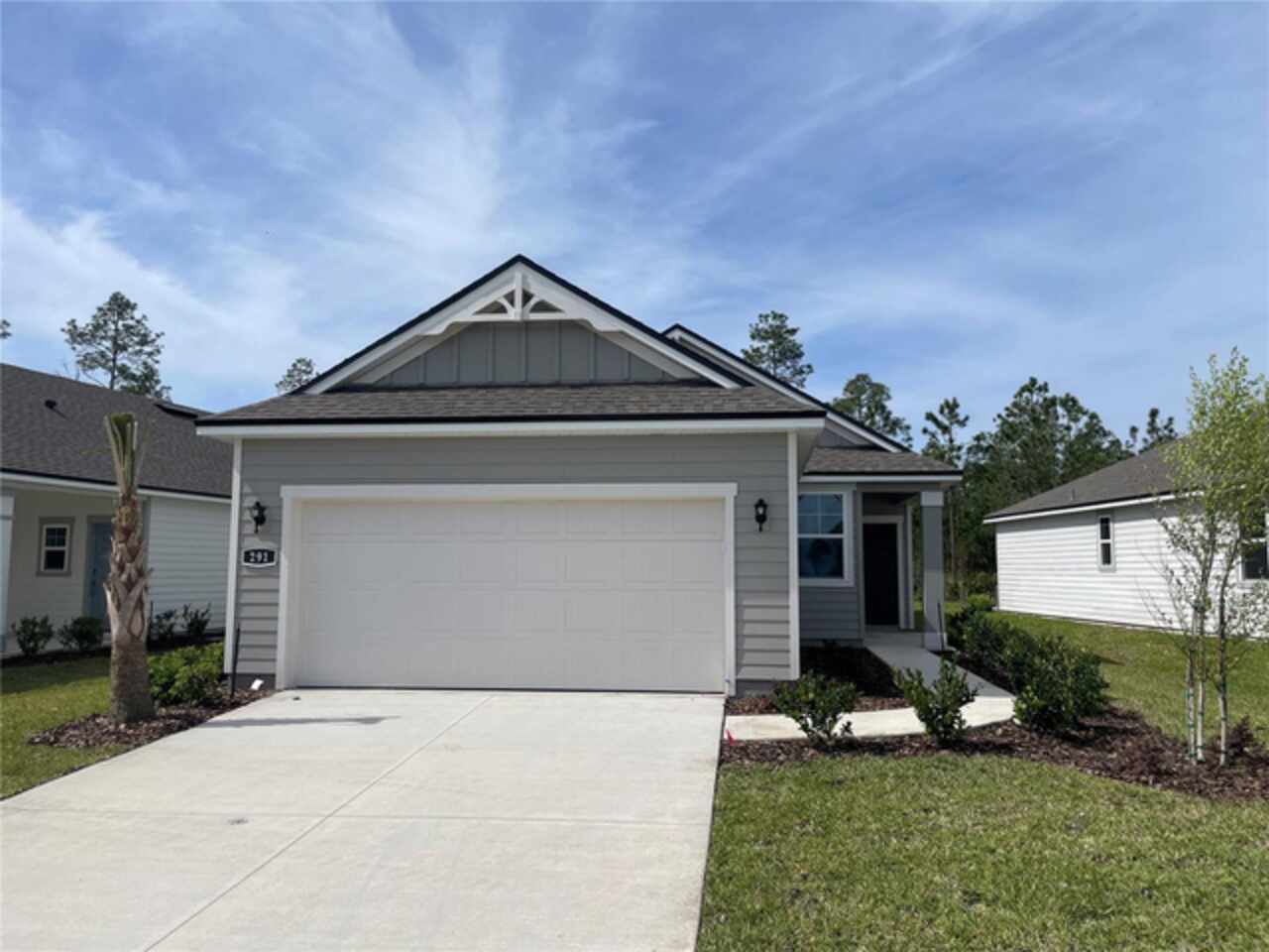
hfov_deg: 67.3
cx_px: 634
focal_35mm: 26
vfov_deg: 53.1
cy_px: 476
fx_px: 953
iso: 32
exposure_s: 1/6897
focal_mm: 4.2
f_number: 1.6
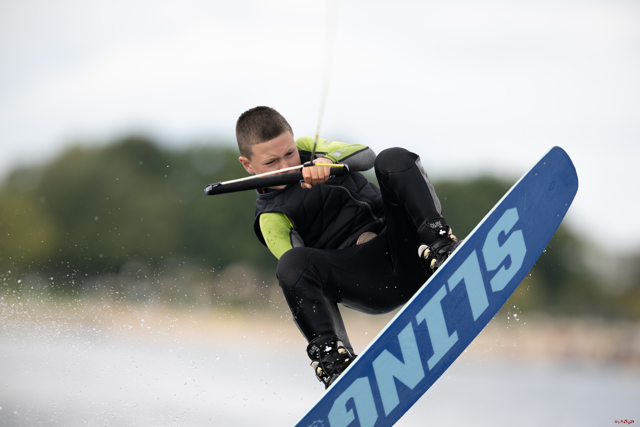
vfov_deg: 3.4
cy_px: 214
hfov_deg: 5.2
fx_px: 7111
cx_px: 320
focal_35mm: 400
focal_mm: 400
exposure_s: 1/2000
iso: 320
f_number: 4
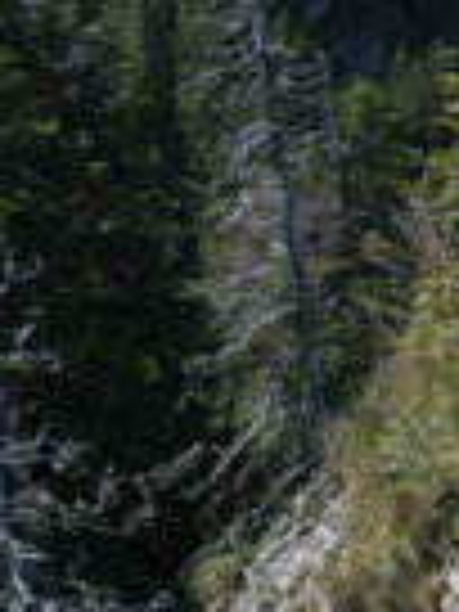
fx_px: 1980
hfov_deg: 10.9
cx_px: 1161
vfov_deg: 17.5
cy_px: 450
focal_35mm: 112
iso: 100
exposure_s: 1/1000
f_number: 4
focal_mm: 24
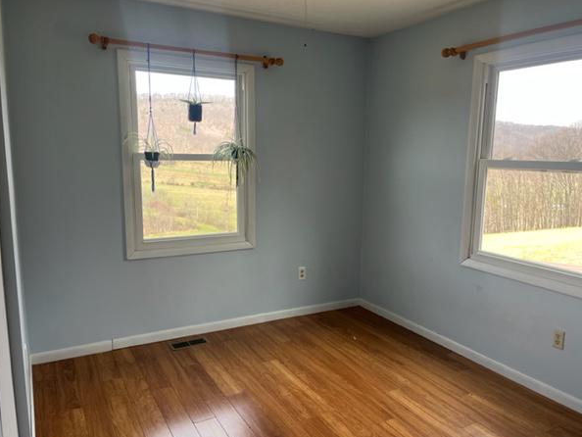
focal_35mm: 28
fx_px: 471
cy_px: 232
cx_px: 300
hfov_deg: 63.4
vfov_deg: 49.7
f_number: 1.6
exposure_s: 1/122
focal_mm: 5.1
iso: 40
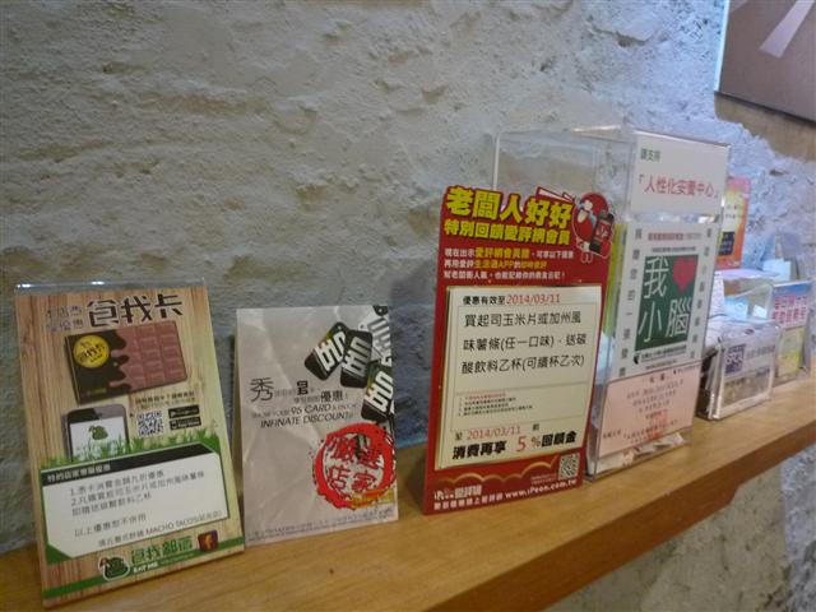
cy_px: 306
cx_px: 408
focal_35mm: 25
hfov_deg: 69.4
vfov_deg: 54.9
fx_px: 589
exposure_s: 1/6
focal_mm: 4.4
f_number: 2.8
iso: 400
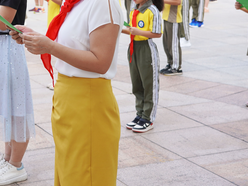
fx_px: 666
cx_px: 31
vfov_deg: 15.6
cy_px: -7
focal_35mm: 93
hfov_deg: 20.7
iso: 100
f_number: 4.5
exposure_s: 1/320
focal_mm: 38
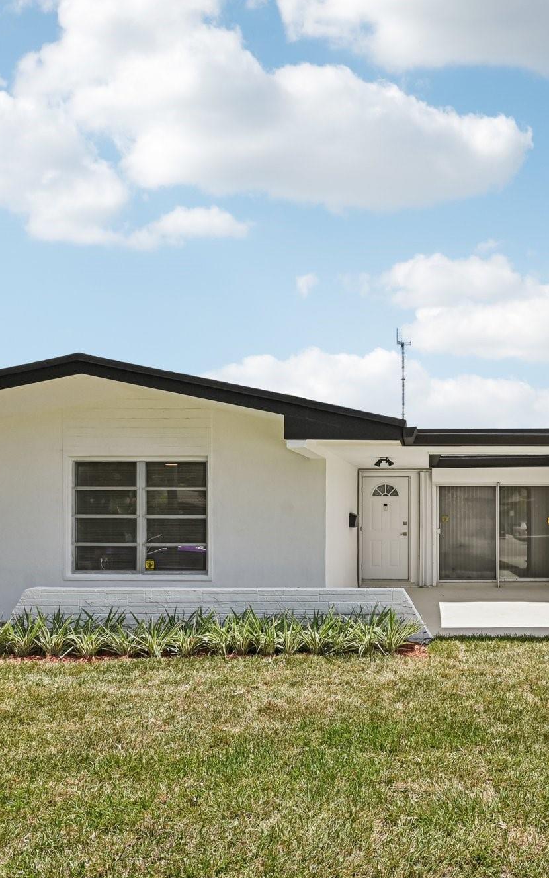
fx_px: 526
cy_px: 449
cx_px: 444
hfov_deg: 51.4
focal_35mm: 22
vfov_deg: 79.6
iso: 100
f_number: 8
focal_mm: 14
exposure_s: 1/500
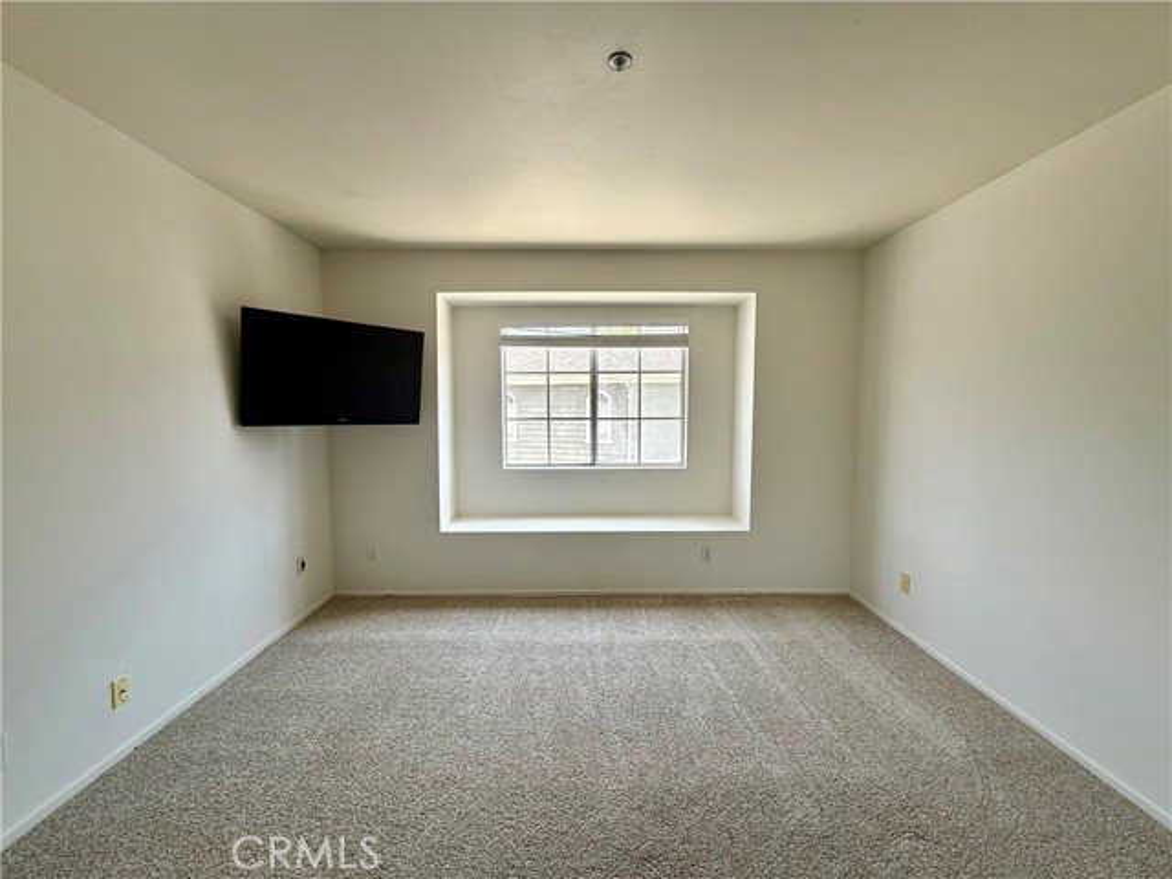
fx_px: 474
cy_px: 440
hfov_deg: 102.1
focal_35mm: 14
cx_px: 586
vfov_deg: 85.7
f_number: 2.2
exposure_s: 1/221
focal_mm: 2.22
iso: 64
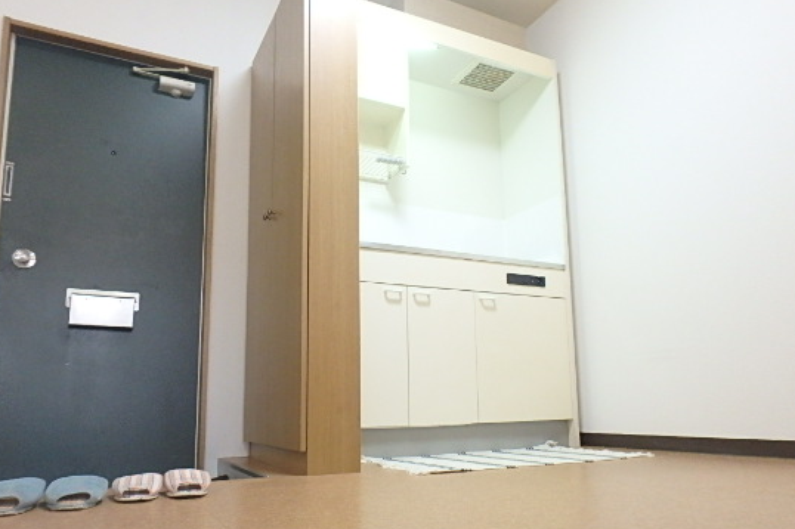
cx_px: 415
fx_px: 574
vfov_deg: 49.1
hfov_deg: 69.4
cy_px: 324
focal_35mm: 26
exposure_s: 1/30
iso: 500
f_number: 3.5
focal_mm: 3.7
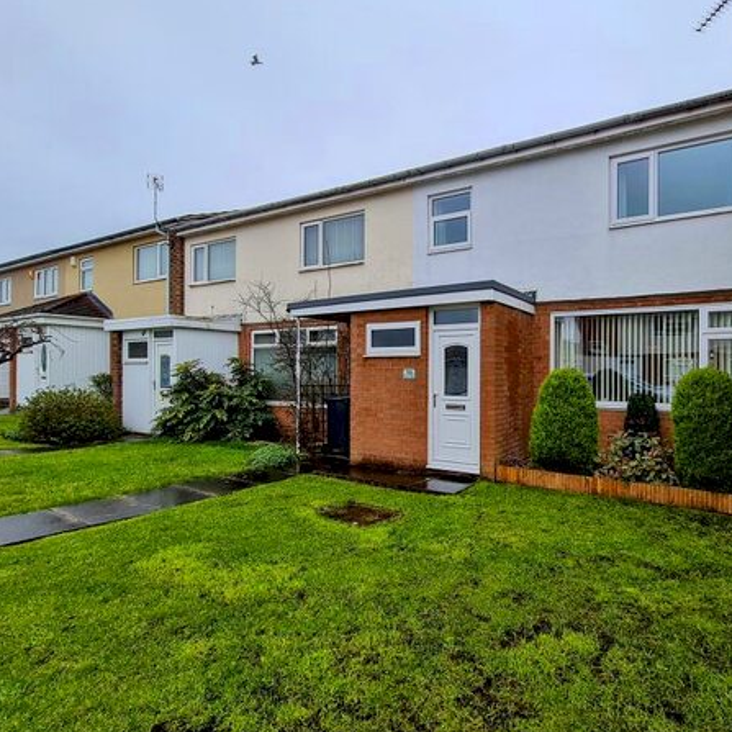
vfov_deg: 80.7
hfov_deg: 79.1
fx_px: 431
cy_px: 369
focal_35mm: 18
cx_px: 462
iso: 50
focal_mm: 1.74
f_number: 2.2
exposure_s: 1/125
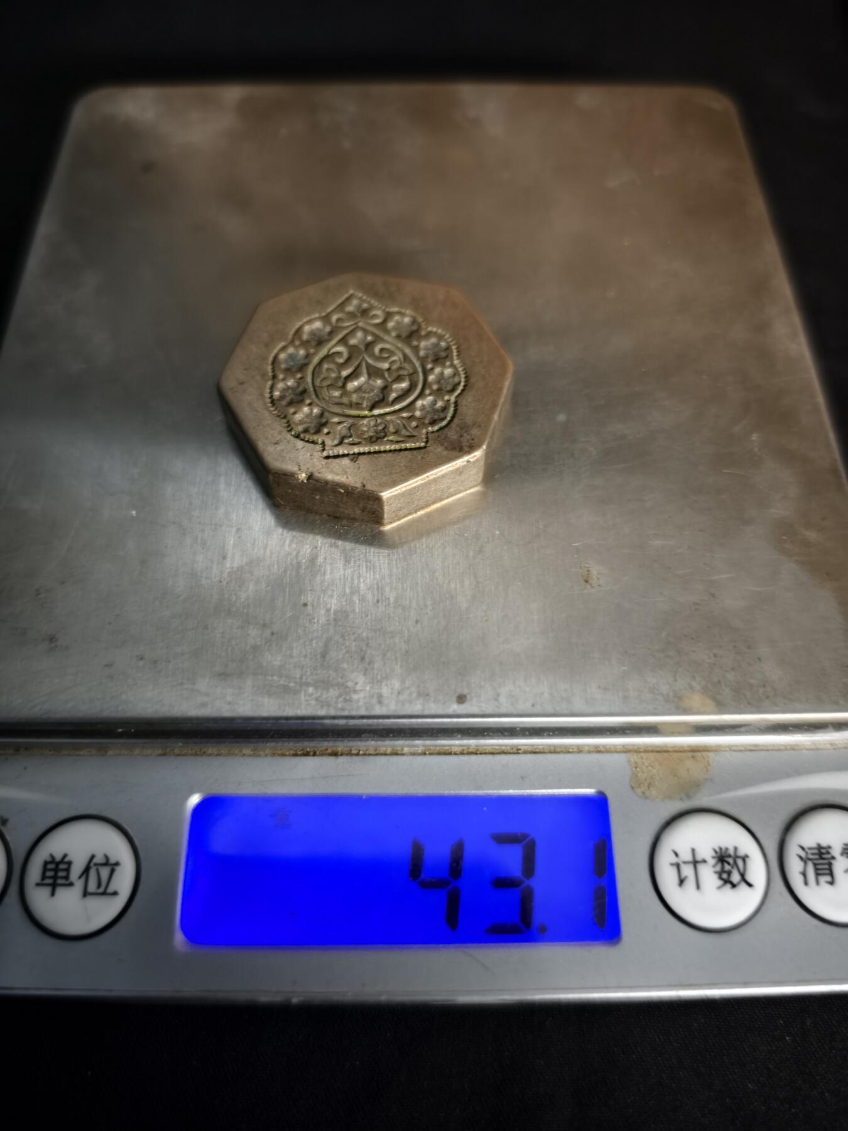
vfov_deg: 73.9
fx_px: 751
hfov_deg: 58.9
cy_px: 566
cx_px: 424
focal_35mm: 23
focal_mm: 5.6
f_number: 1.57
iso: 1391
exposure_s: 1/33.3
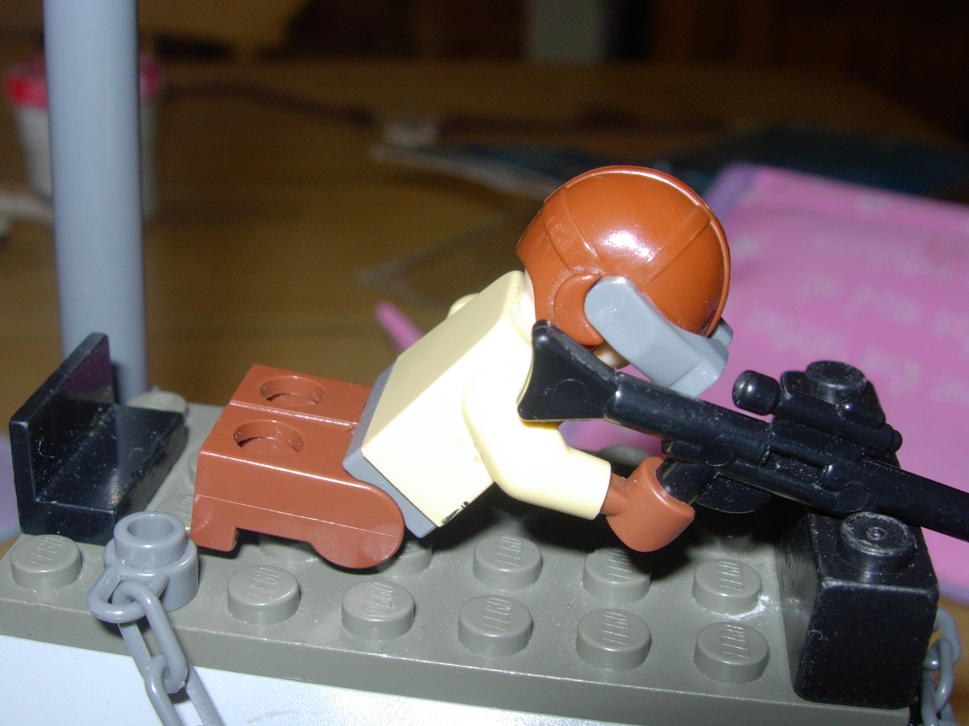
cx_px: 503
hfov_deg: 39.7
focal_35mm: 48
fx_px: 1344
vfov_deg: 30.2
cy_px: 416
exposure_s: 1/64
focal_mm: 7.8
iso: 79
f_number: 4.8
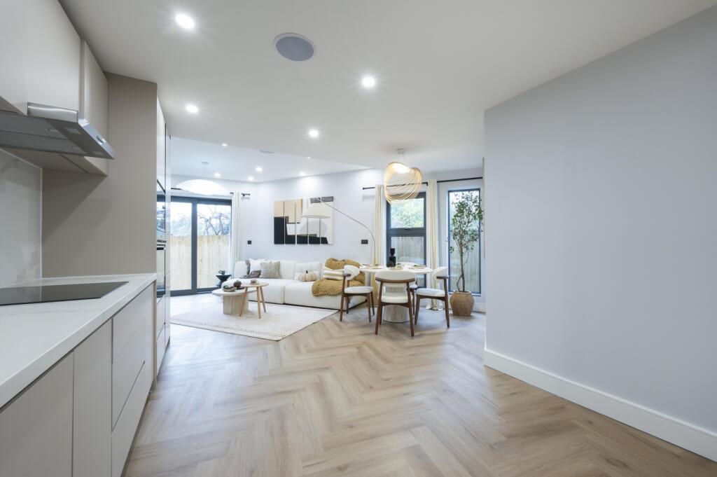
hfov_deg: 104.3
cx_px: 358
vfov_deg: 81.1
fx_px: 279
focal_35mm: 14
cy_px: 238
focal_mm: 14
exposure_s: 1.3
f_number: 16
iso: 200
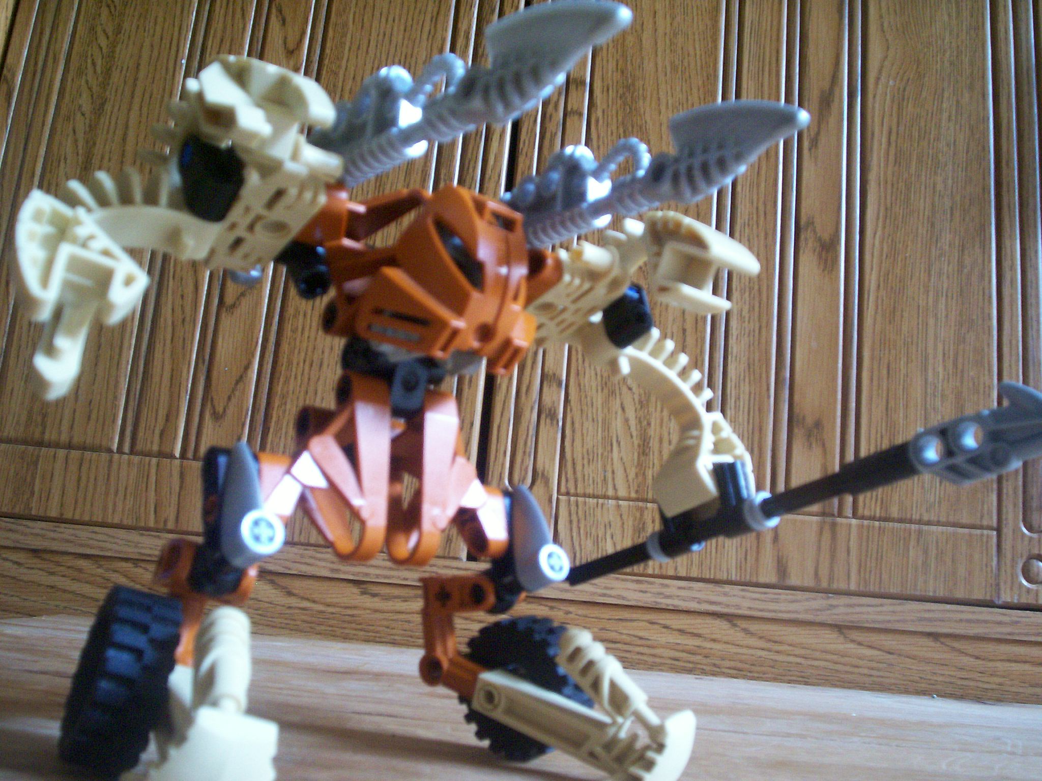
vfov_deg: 39.7
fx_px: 1084
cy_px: 390
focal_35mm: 36
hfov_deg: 51.4
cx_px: 521
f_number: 4.5
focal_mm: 5.9
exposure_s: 1/10.3
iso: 200
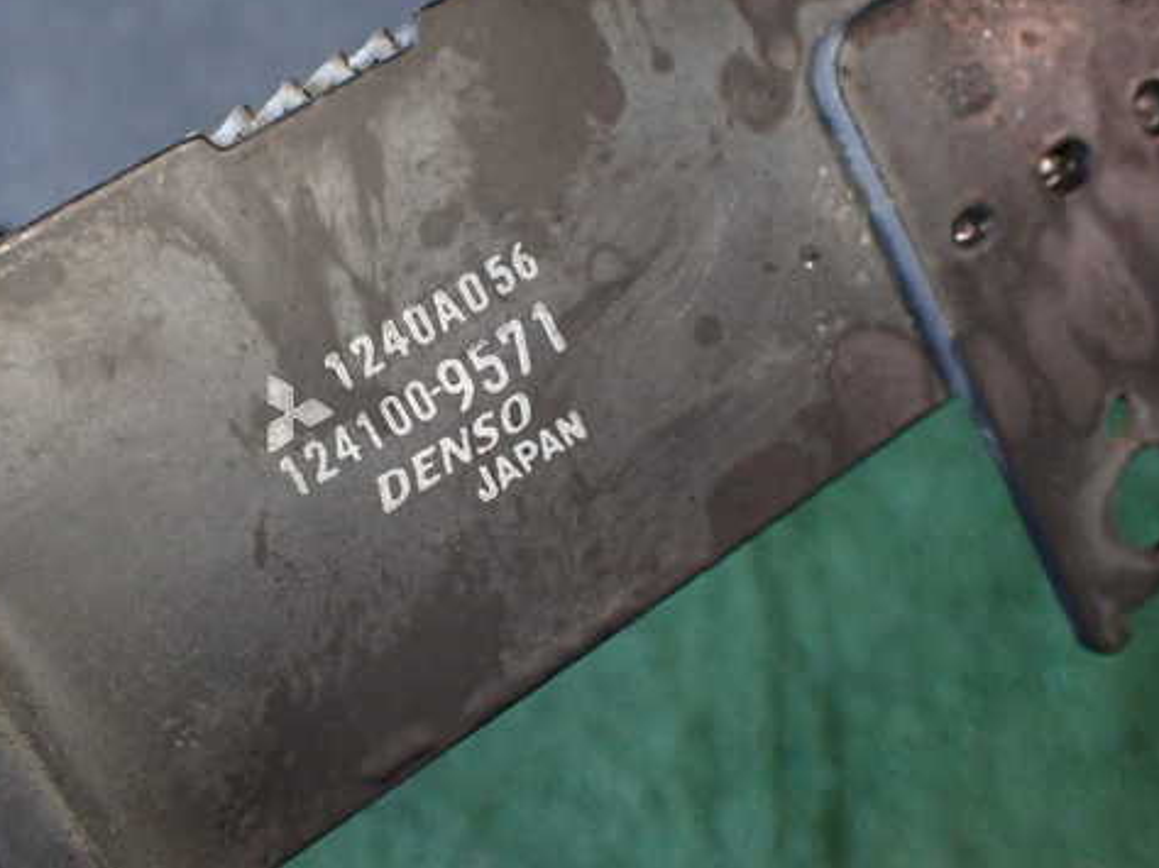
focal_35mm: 38
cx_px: 469
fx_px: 1272
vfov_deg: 37.7
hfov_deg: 48.7
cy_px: 440
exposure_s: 1/125
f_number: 2.3
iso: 640
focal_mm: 5.4
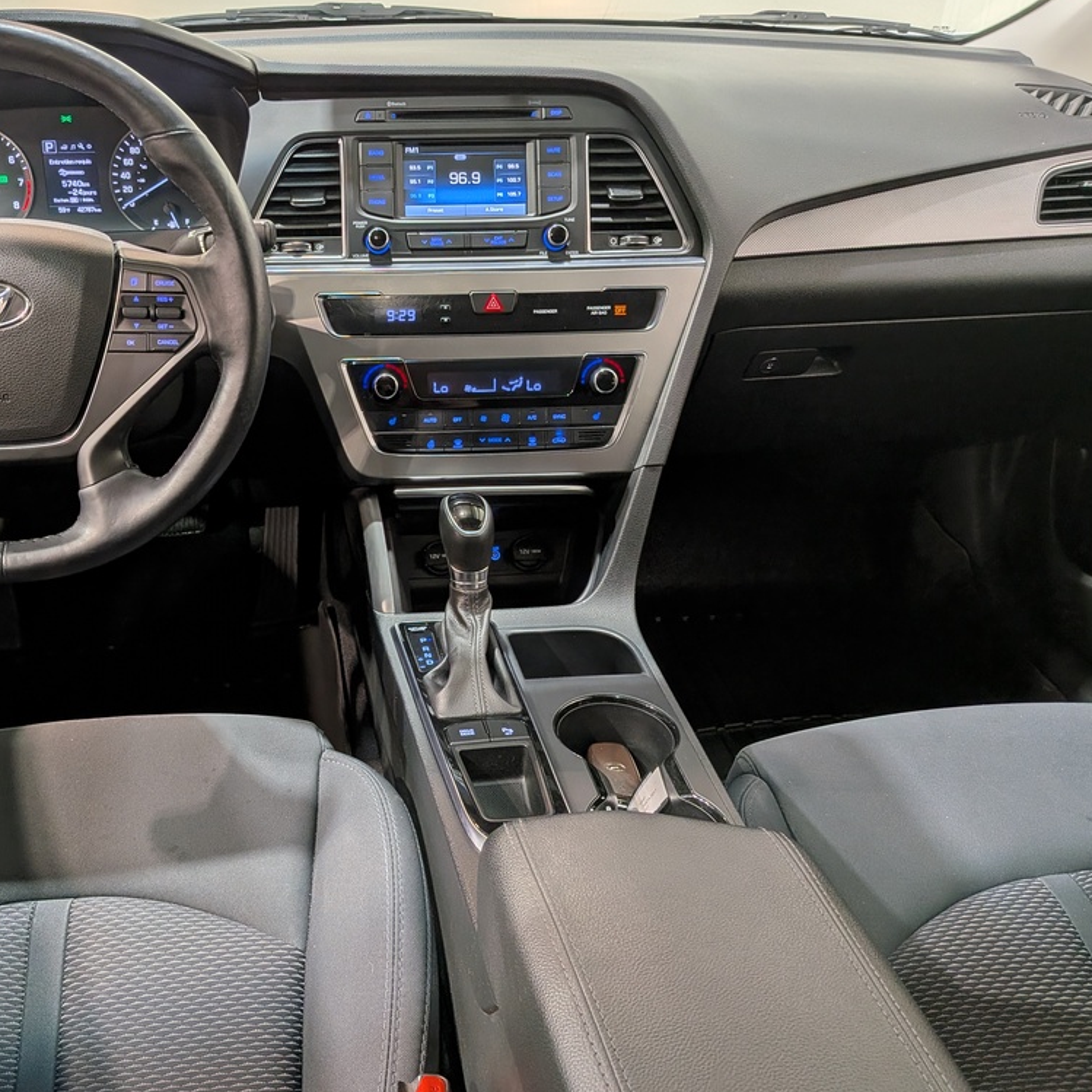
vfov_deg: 55.6
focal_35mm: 29
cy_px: 542
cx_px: 407
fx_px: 1035
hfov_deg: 55.0
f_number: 1.7
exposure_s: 1/120
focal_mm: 4.53
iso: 30
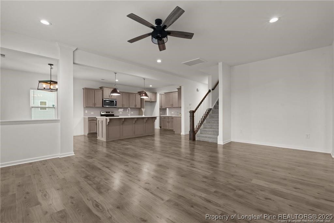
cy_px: 112
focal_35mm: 16
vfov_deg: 72.0
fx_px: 153
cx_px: 167
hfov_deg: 95.0
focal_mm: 16.5
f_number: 8
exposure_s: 1/1.25
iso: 400
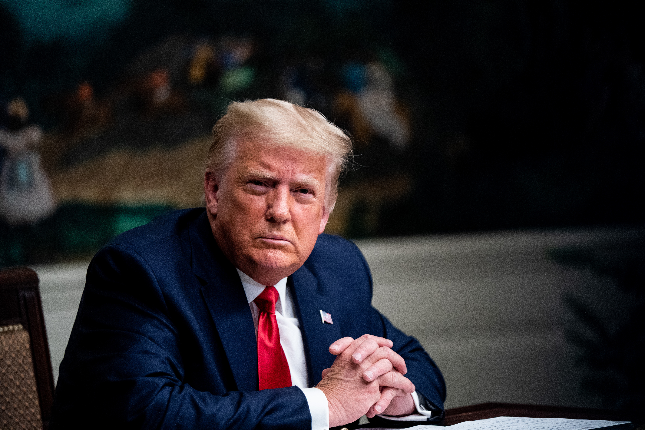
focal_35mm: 200
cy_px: 215
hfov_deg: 10.3
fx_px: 3583
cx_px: 322
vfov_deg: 6.9
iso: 4000
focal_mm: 200
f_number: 2.8
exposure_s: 1/250
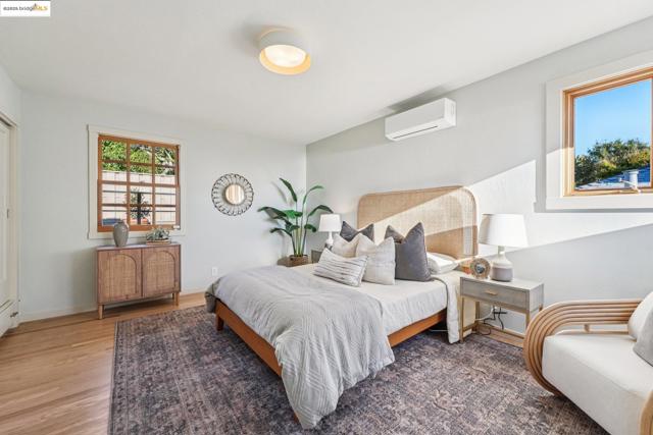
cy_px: 218
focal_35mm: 14
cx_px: 326
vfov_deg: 81.2
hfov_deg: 104.2
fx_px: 254
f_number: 8
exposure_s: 1/50
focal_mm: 14
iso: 640
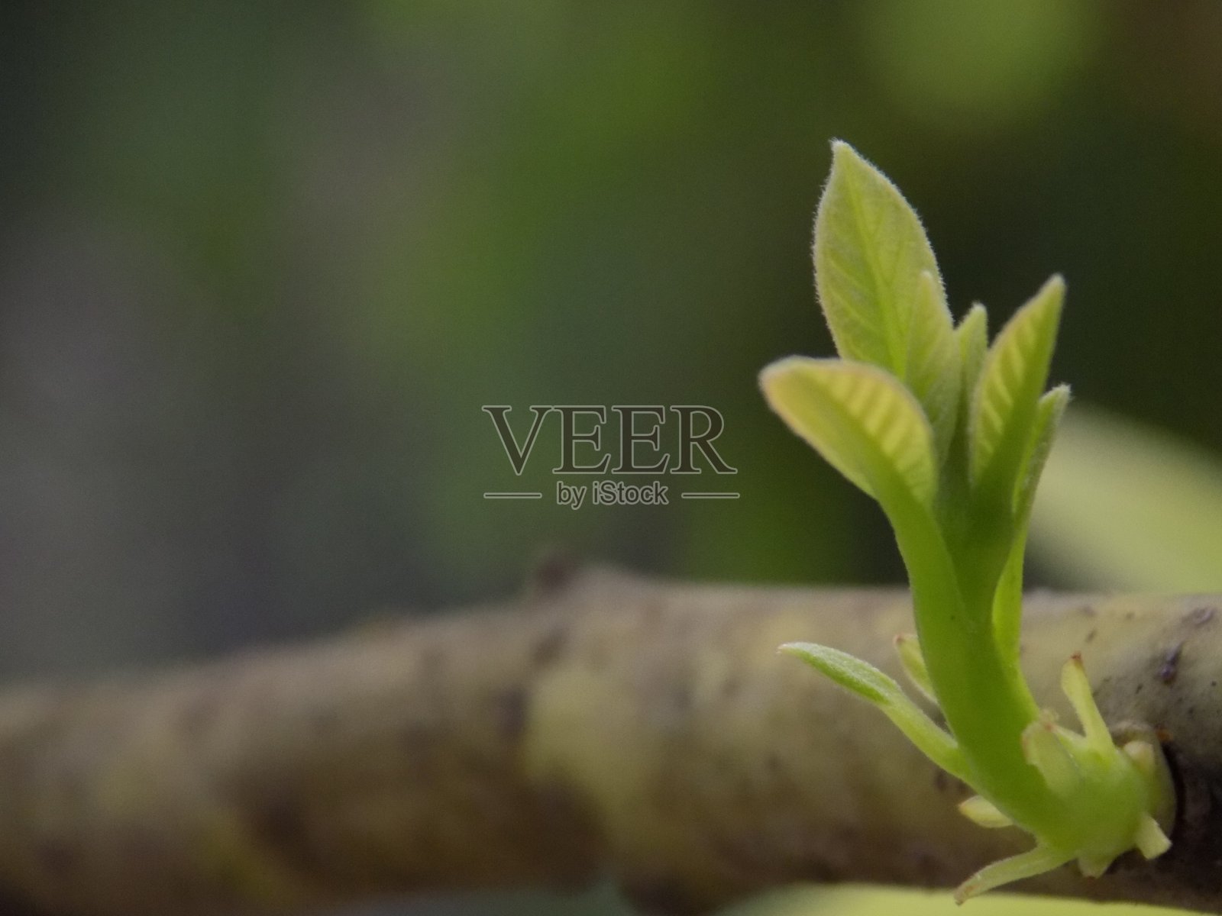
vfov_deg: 7.8
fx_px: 6707
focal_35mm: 190
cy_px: 458
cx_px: 611
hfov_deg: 10.4
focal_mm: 33.7
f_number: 5.4
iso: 320
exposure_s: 1/30
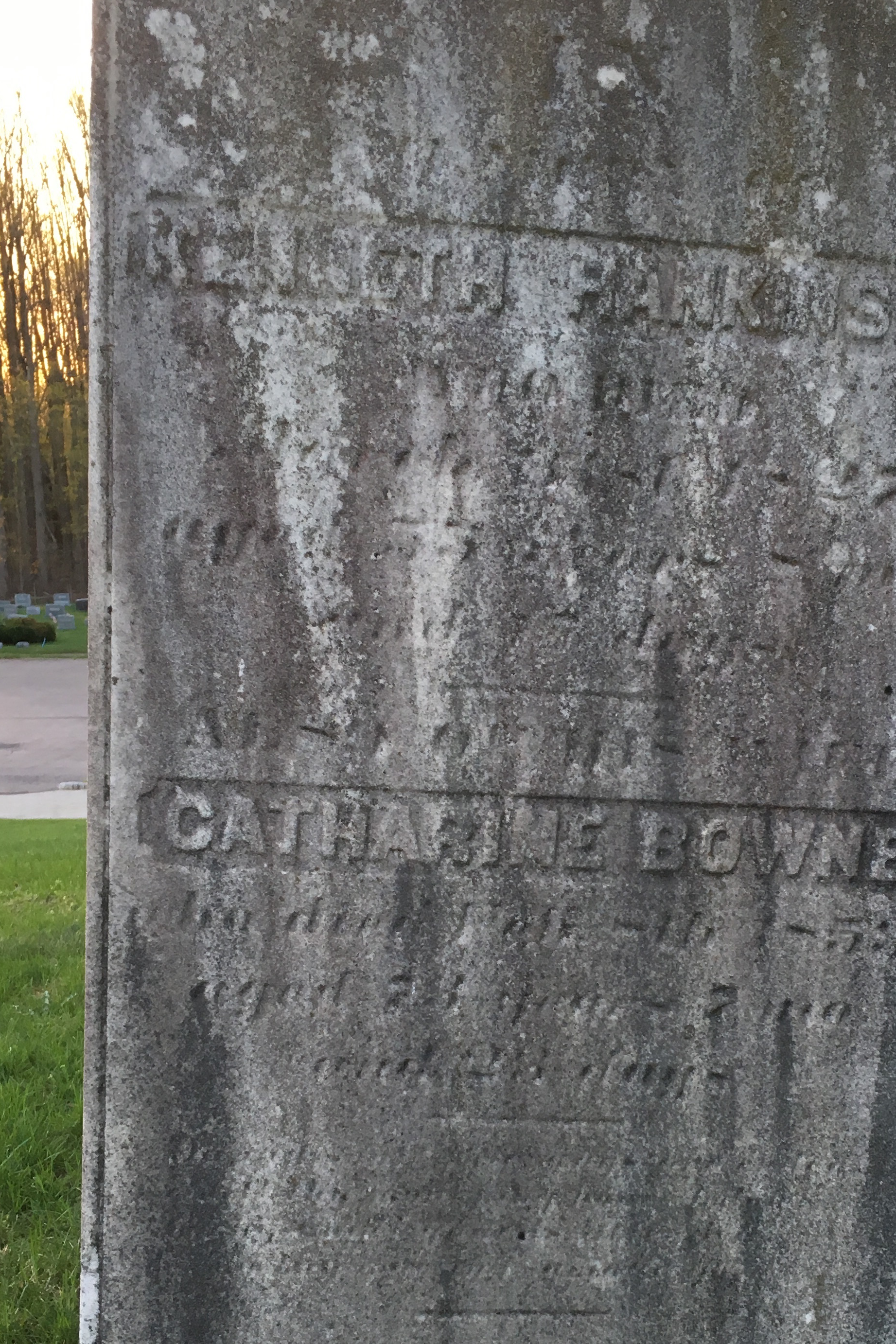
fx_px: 1642
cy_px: 838
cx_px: 559
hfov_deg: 30.4
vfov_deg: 44.1
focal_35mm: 44
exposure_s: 1/40
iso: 25
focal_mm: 4.15
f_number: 2.2
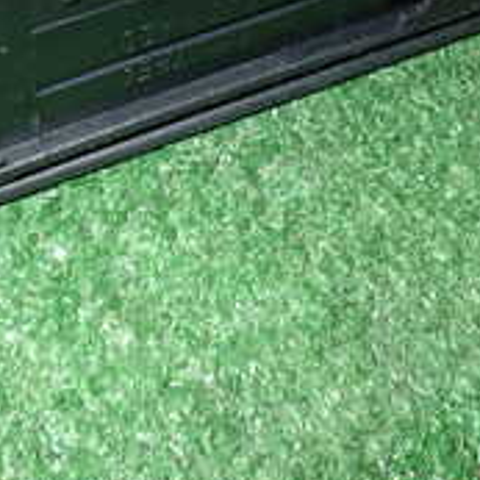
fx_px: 1443
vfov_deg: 17.8
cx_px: 291
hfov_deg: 18.9
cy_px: -119
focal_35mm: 92
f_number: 6.3
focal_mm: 5.4
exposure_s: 1/30
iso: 400
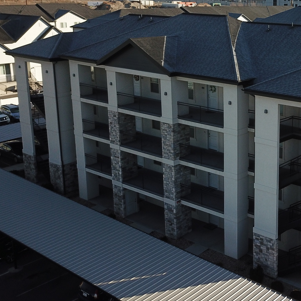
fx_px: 502
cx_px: 298
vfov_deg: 33.2
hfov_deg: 31.0
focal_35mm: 51
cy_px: 110
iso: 100
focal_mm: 4.7
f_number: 2.2
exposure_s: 1/1019
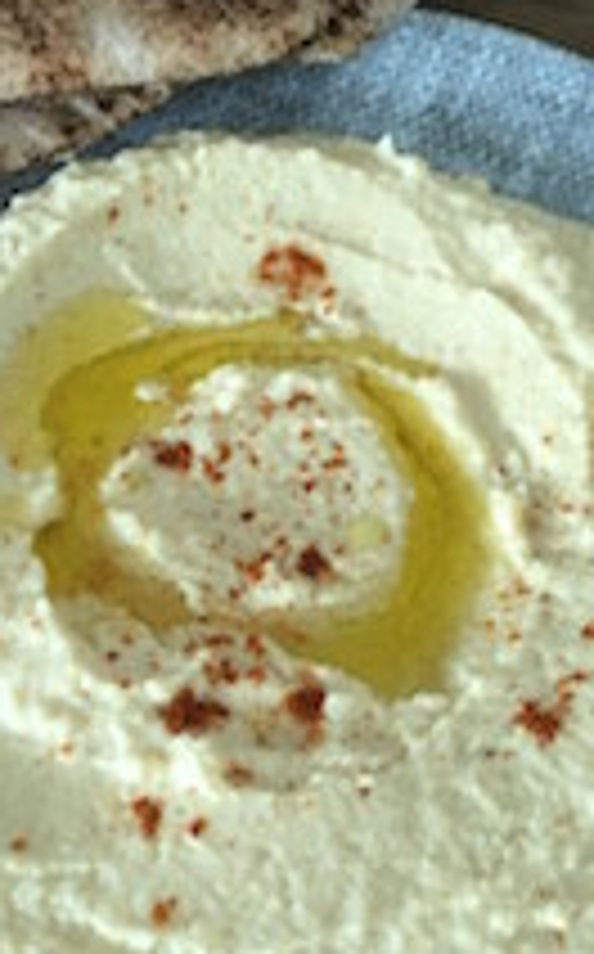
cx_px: 225
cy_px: 580
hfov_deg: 22.3
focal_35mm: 58
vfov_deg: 35.0
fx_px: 1506
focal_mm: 4.15
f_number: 2.2
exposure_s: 1/33
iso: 125
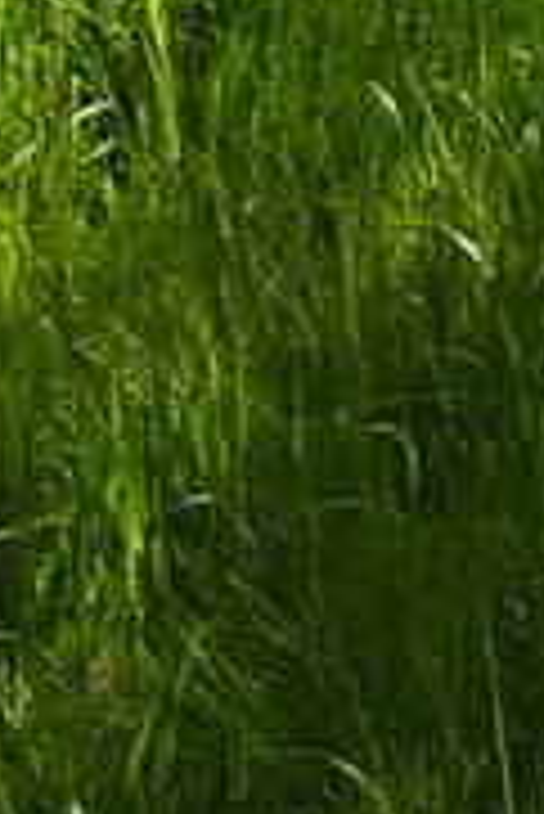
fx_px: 5203
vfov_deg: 8.0
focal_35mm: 230
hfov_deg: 5.1
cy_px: -1358
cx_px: -1870
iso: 125
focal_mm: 4.1
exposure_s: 1/500
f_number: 3.3
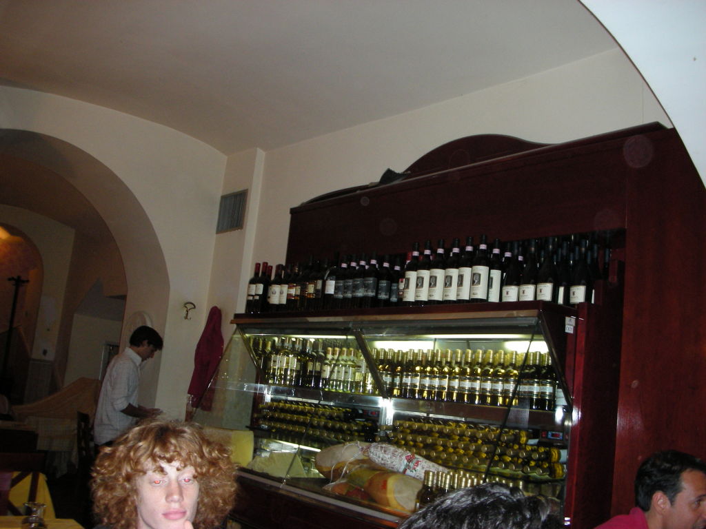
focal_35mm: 35
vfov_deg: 40.7
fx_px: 714
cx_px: 353
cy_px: 264
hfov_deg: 52.6
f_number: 3
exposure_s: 1/60.1
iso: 159
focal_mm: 5.8
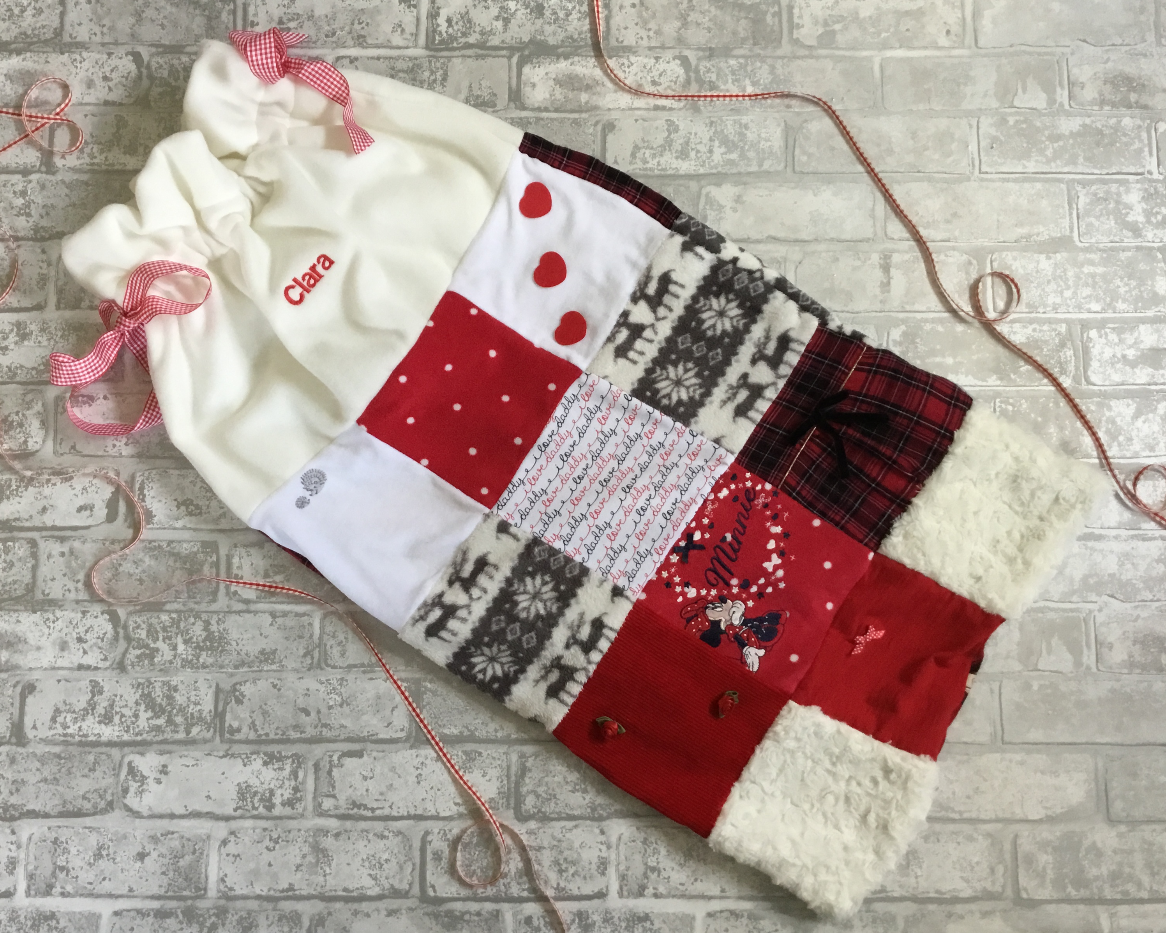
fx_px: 1139
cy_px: 464
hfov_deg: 54.2
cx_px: 547
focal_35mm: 33
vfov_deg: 44.5
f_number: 2.4
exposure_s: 1/33
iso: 125
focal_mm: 3.3
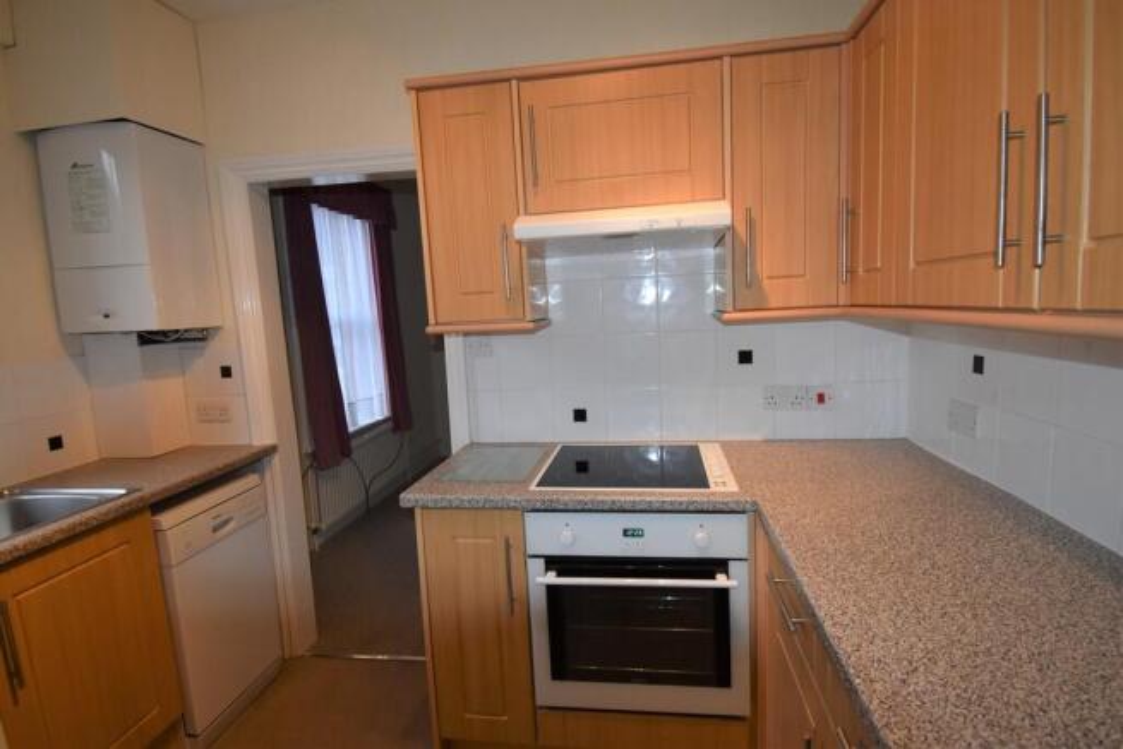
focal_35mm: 15
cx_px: 562
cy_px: 374
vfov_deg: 77.4
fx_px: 468
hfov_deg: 100.4
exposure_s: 1/125
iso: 900
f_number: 4.5
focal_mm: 10
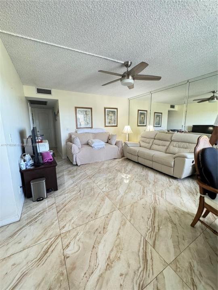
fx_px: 118
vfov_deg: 102.1
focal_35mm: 14
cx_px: 109
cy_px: 145
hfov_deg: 85.7
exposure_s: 1/60
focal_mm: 2.22
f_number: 2.2
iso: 800
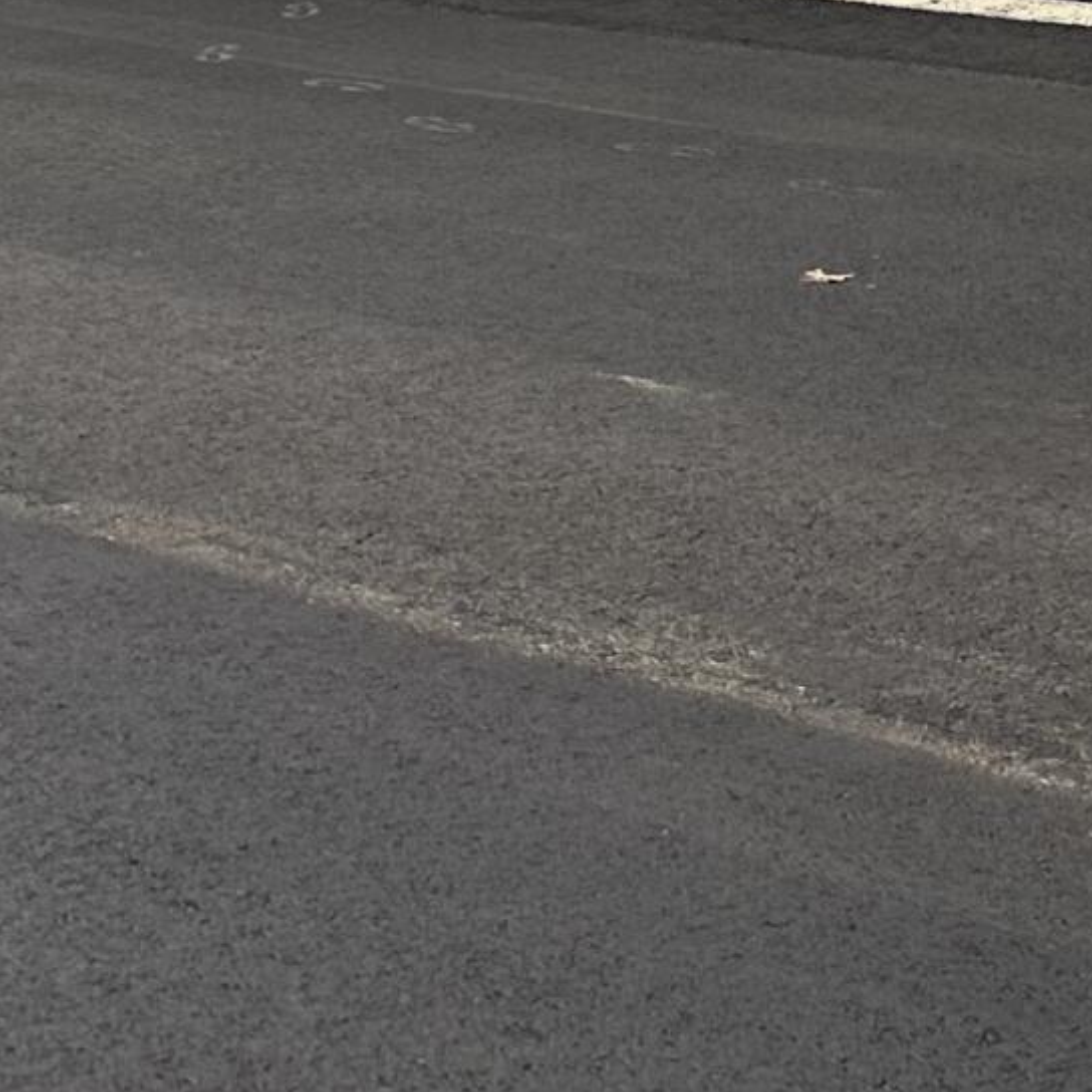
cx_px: 2188
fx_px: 4176
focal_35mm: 117
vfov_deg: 13.0
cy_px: -1094
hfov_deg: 12.9
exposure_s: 1/276
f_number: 1.78
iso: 80
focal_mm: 6.86
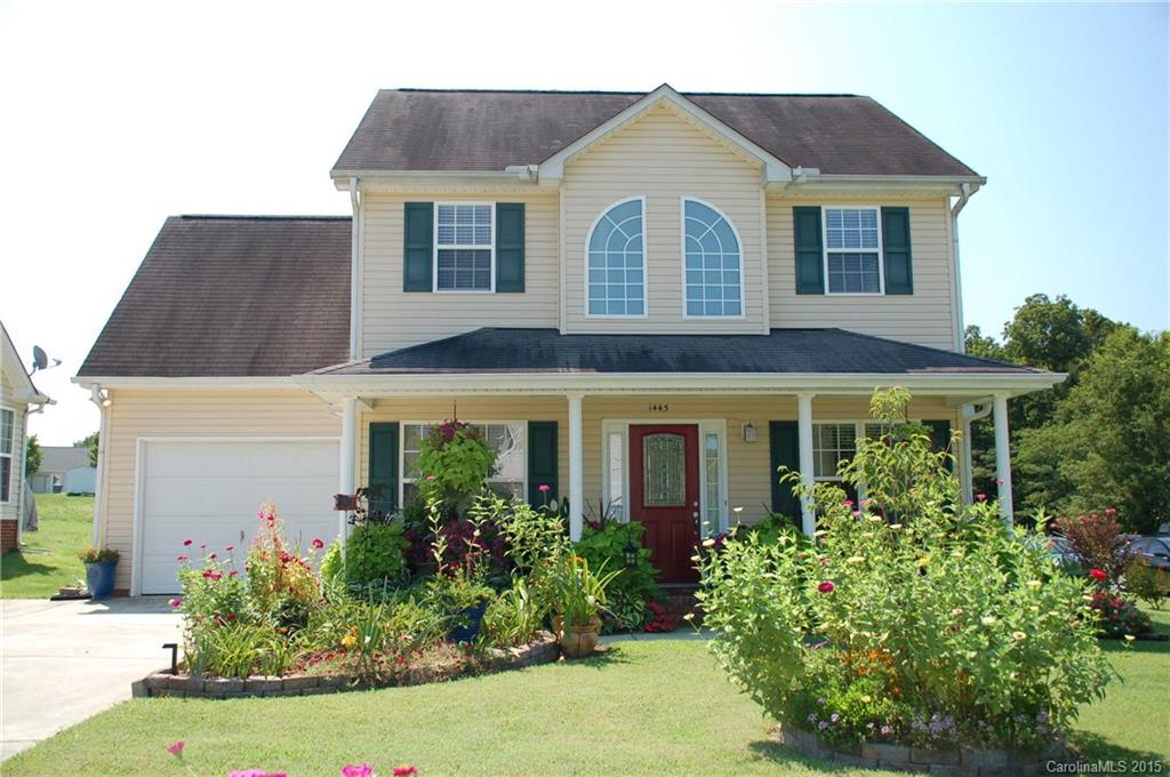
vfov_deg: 39.9
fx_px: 1071
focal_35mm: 33
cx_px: 585
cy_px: 388
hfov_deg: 57.3
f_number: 3.8
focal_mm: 22
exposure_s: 1/500
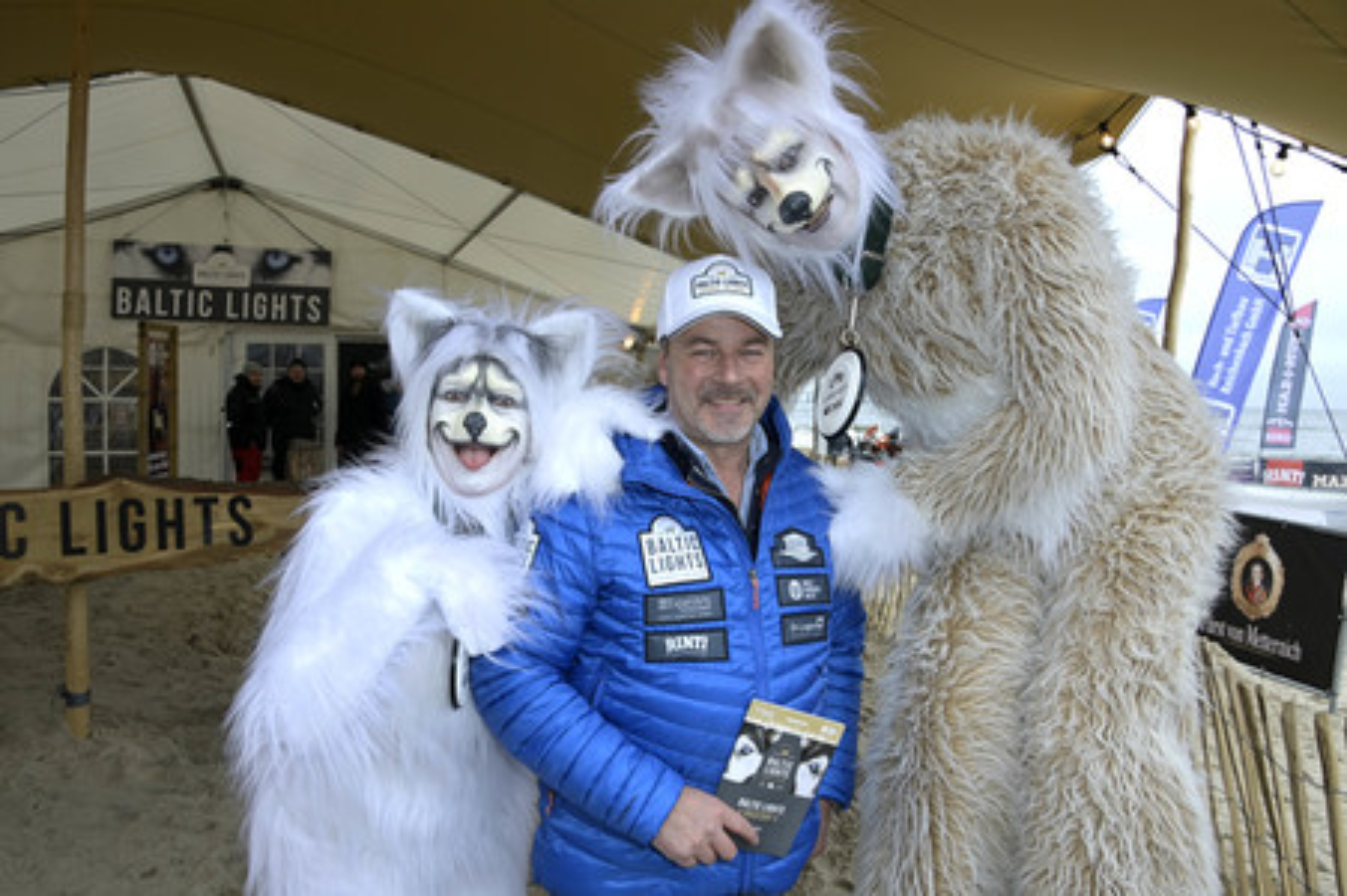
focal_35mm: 28
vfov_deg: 46.3
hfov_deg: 65.5
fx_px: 1047
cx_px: 674
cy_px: 448
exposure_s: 1/250
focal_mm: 28
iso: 500
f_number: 9
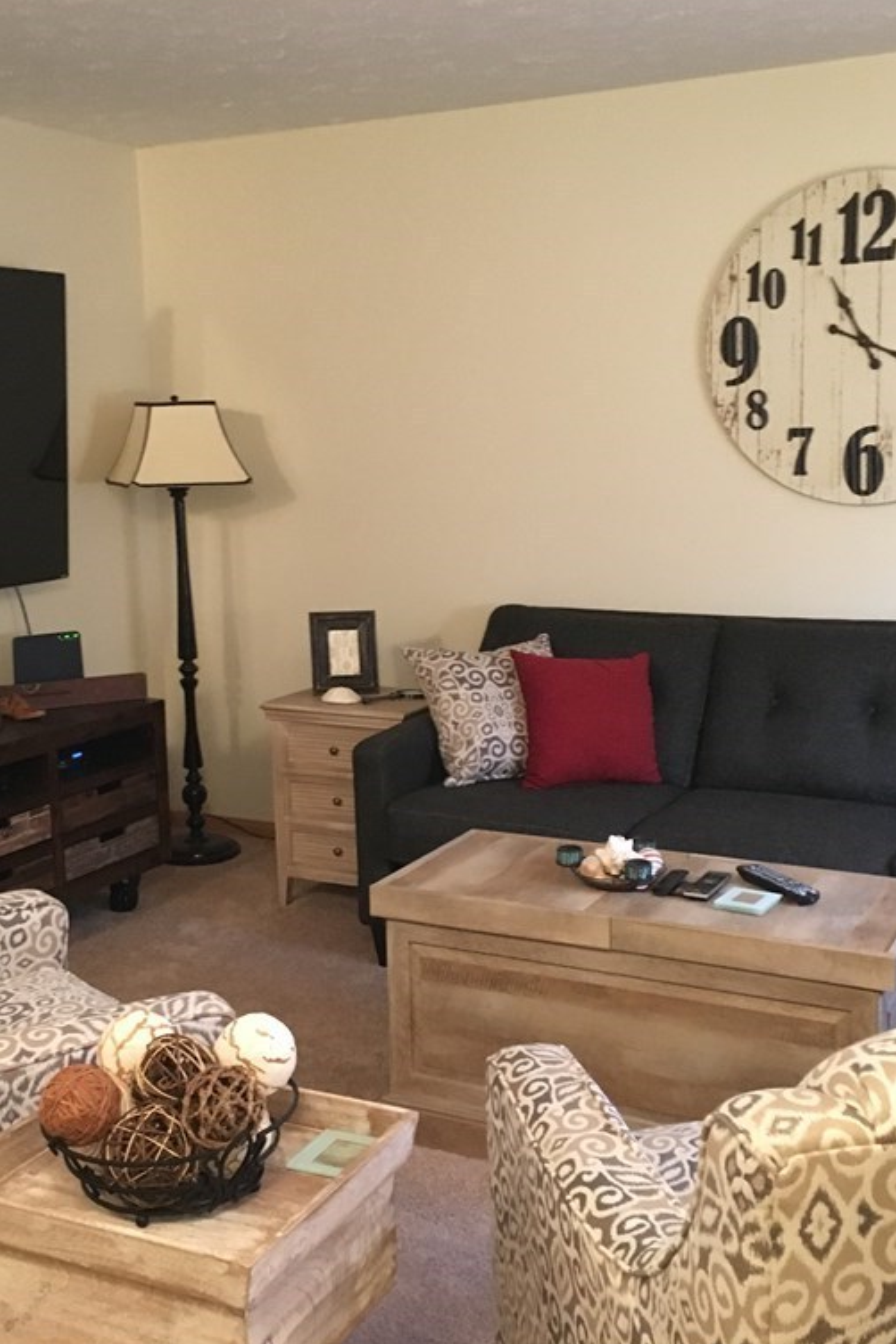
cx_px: 398
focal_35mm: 41
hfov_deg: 32.6
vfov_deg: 47.4
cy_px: 666
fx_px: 1531
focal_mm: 4.15
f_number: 2.2
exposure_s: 1/15
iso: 250
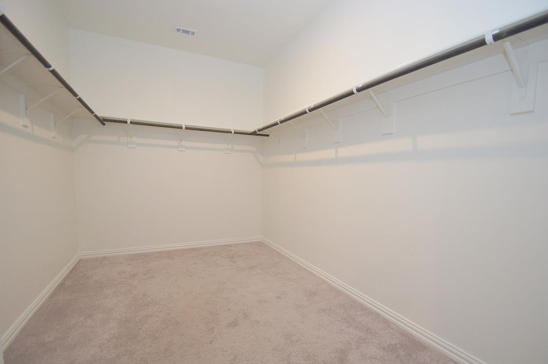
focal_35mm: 16
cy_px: 191
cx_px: 273
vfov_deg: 73.6
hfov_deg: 96.8
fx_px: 243
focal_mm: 10
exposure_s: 1/60
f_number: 3.5
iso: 320
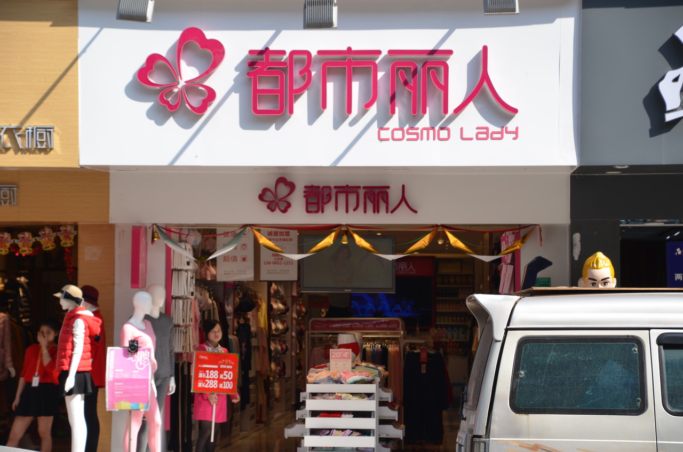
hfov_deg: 18.2
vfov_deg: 12.1
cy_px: 226
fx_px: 2129
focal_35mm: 112
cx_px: 342
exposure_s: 1/500
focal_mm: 75
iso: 200
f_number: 5.6
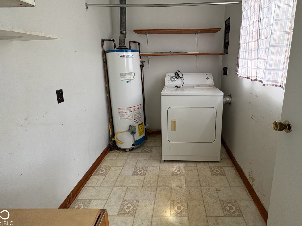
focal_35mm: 18
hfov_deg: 87.2
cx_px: 172
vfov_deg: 70.6
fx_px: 157
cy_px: 86
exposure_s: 1/99
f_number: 2.2
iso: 160
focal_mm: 2.22
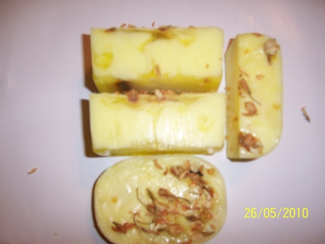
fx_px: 338
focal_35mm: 36
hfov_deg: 51.3
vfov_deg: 39.7
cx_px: 162
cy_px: 122
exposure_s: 1/60
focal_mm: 6
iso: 125
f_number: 2.8
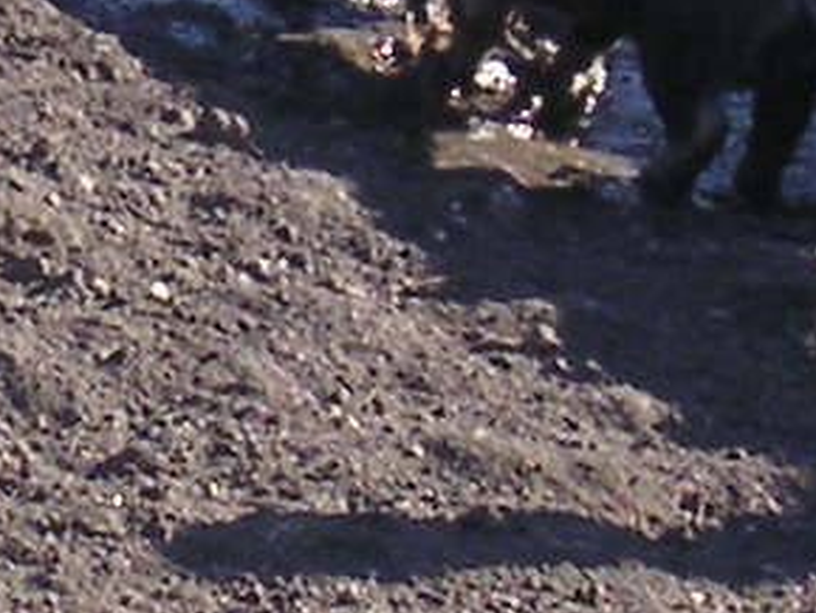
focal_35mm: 269
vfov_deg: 5.5
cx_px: -167
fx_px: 6344
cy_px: 215
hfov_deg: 7.3
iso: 50
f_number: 2.8
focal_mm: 6
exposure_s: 1/350
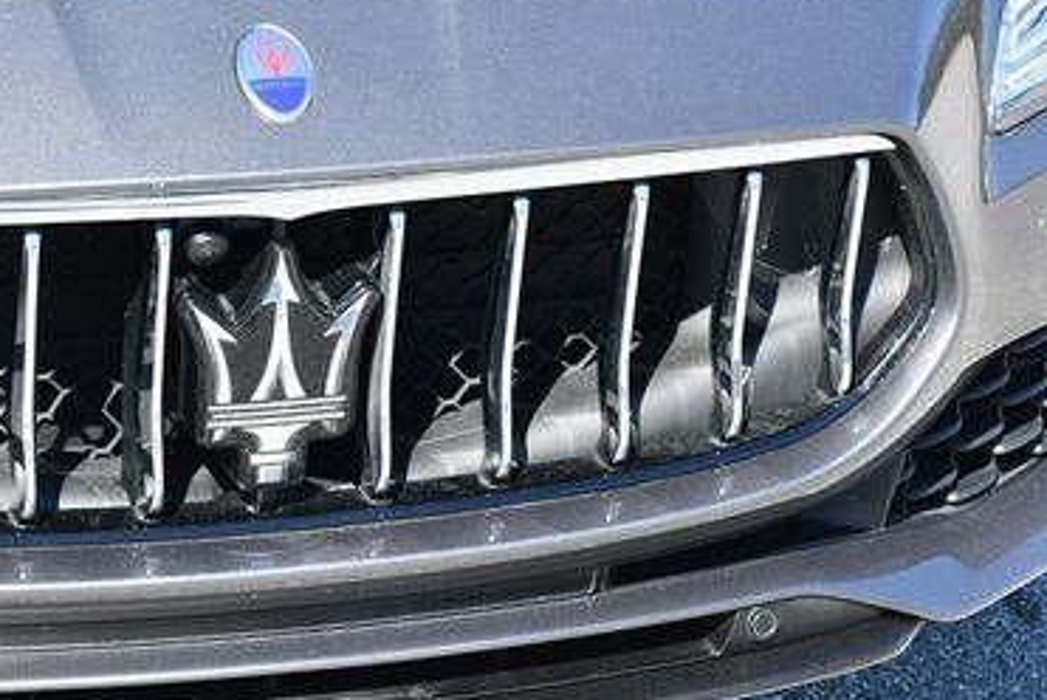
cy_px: 336
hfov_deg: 13.4
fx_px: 4424
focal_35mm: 152
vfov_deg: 9.0
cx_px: 192
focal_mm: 44
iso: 200
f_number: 6.3
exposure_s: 1/250
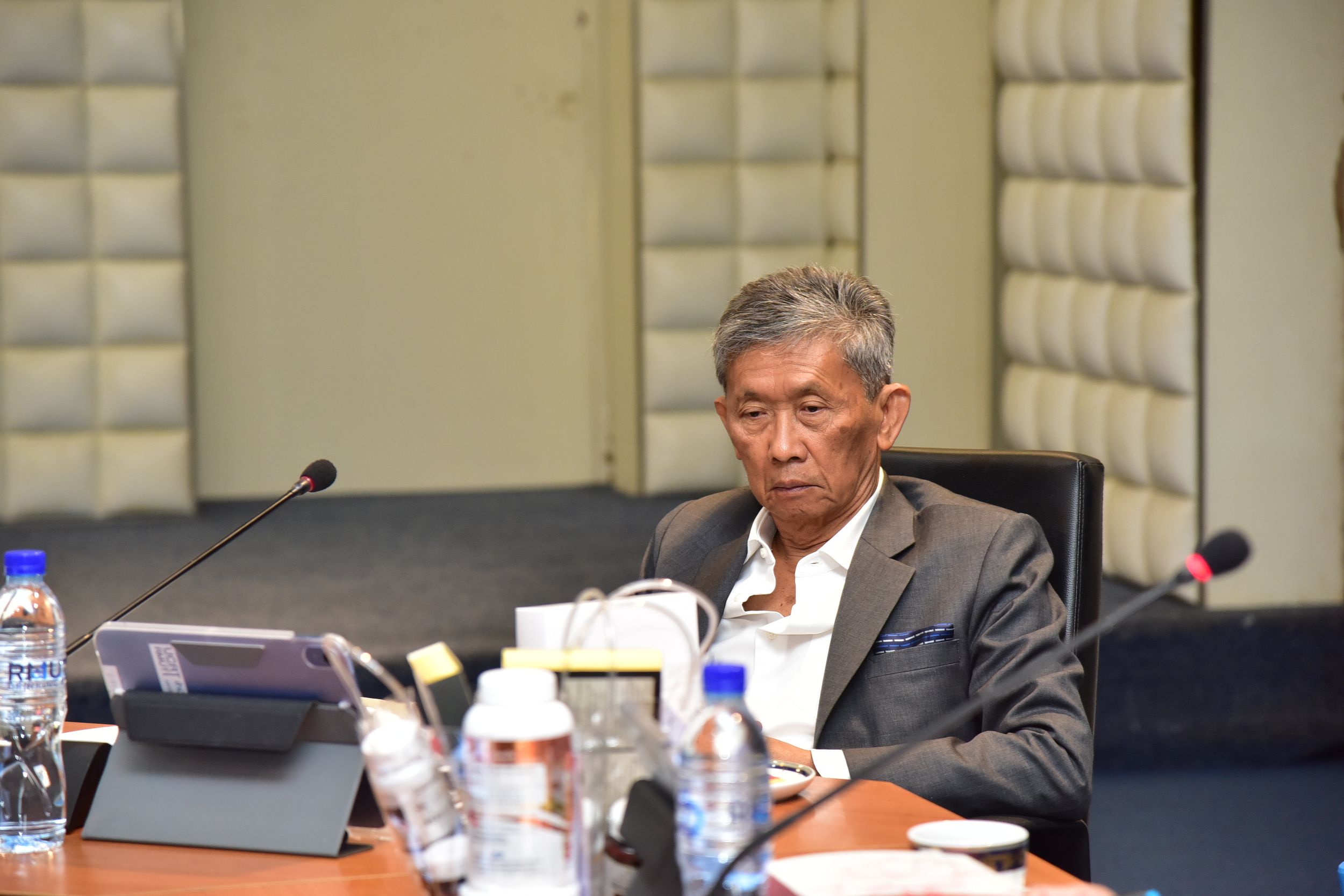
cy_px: 448
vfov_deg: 11.4
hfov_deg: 17.1
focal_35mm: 120
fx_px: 4481
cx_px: 672
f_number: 5
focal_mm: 120
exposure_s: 1/80
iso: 2000
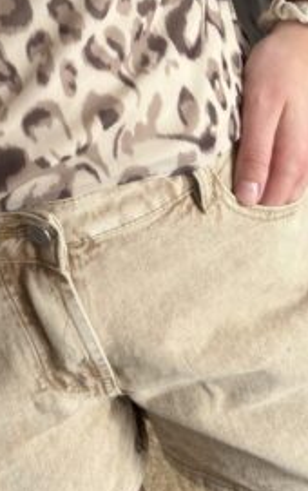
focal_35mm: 75
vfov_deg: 25.5
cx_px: 42
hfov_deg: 17.2
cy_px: -49
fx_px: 1005
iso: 200
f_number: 1.78
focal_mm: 6.76
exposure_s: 1/121
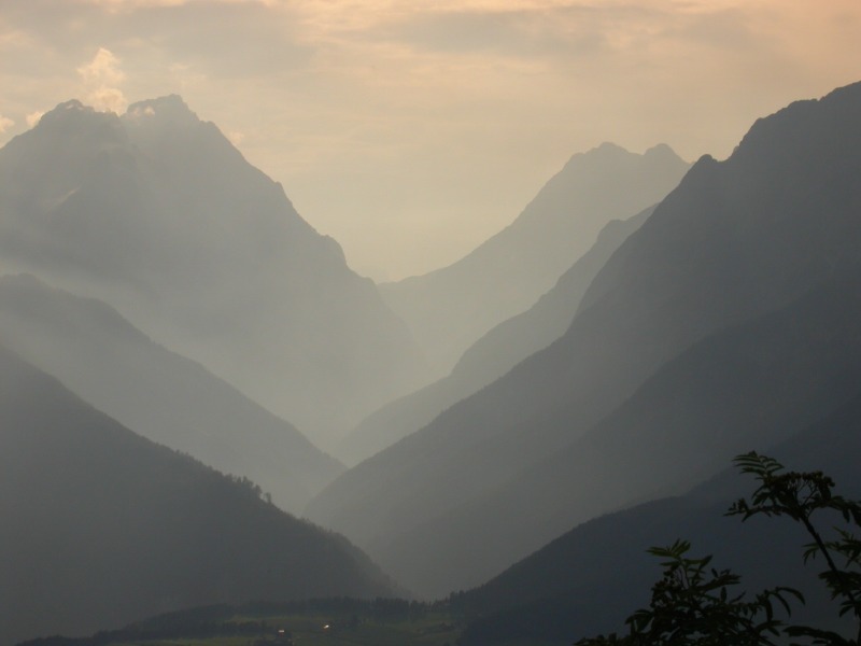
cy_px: 323
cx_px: 430
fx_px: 3656
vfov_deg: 10.1
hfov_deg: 13.4
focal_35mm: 147
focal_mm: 30.4
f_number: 10
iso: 100
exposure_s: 1/267
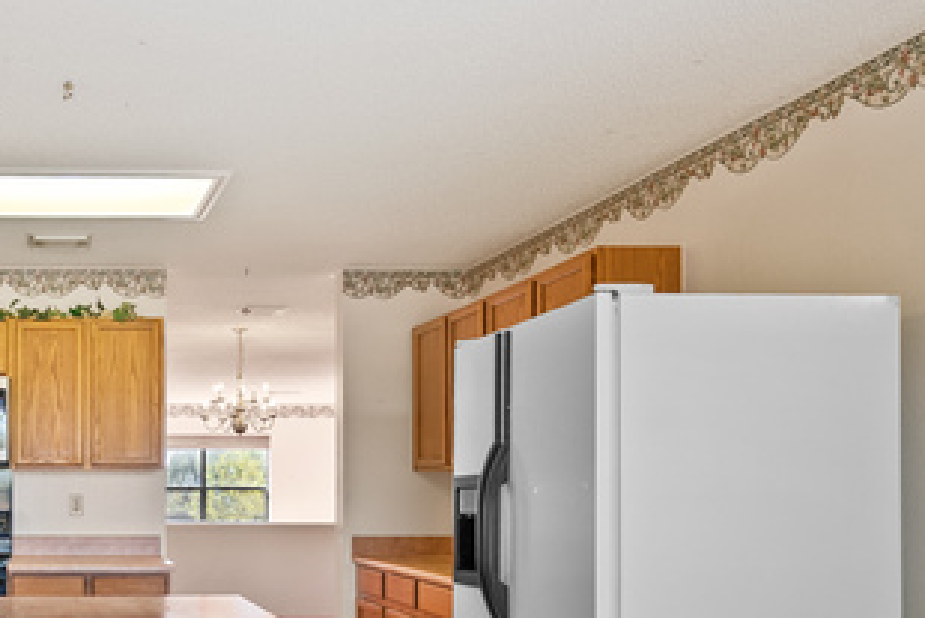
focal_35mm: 33
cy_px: 539
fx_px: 848
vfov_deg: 37.7
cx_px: 155
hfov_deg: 52.6
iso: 800
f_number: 4
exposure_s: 1
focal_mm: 16
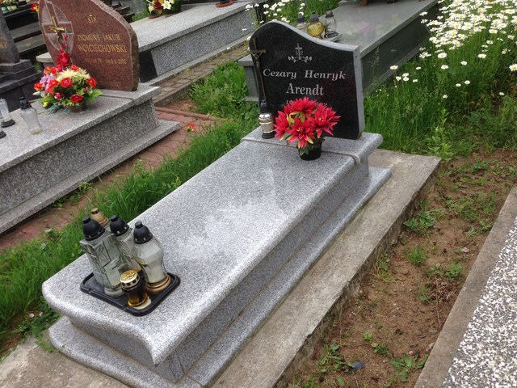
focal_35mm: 33
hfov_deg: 55.4
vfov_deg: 42.9
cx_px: 258
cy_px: 194
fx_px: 493
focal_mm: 4.12
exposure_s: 1/536
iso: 50
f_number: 2.4
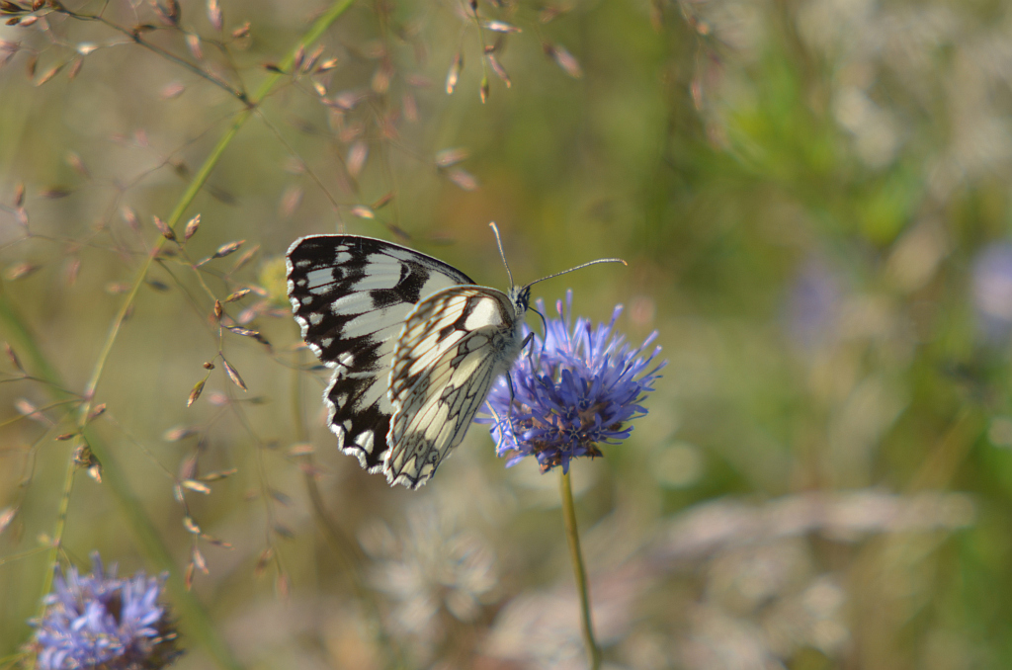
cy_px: 335
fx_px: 8415
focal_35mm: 300
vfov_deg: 4.6
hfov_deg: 6.9
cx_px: 506
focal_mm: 200
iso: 100
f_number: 8
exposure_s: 1/200
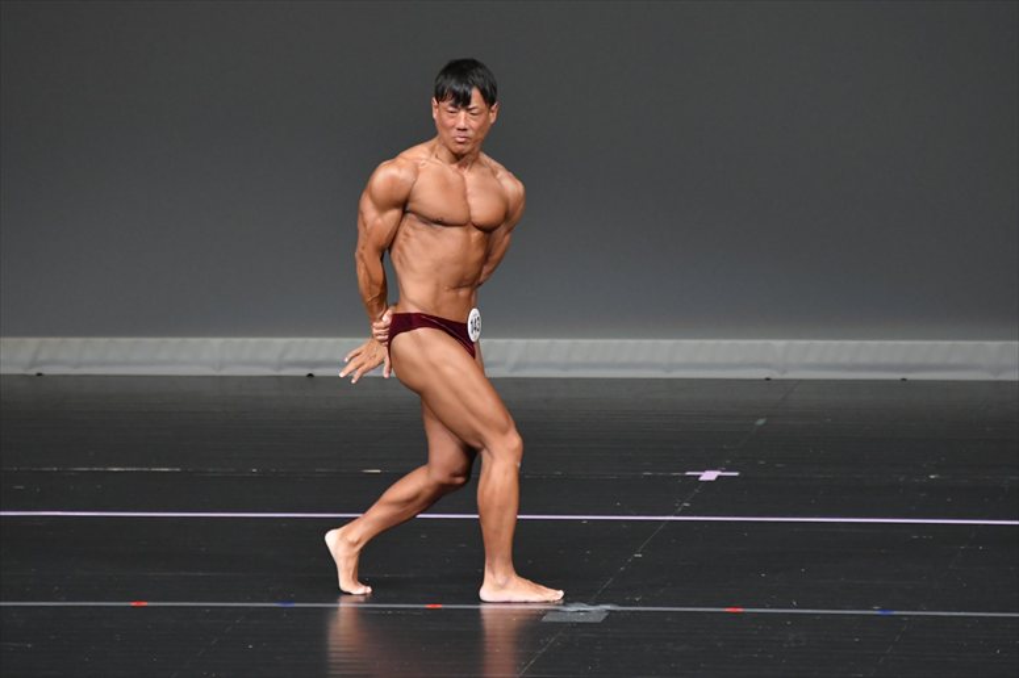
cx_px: 510
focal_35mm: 345
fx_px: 9761
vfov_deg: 4.0
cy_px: 339
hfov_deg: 6.0
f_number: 5.6
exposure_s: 1/400
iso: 4000
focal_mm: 230
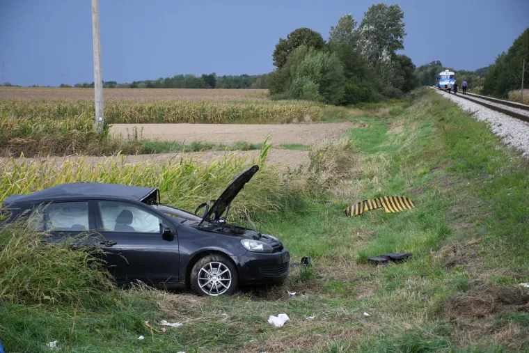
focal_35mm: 93
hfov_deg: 21.9
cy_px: 176
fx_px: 1367
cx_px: 264
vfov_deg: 14.7
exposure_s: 1/640
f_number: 5
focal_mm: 62
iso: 640
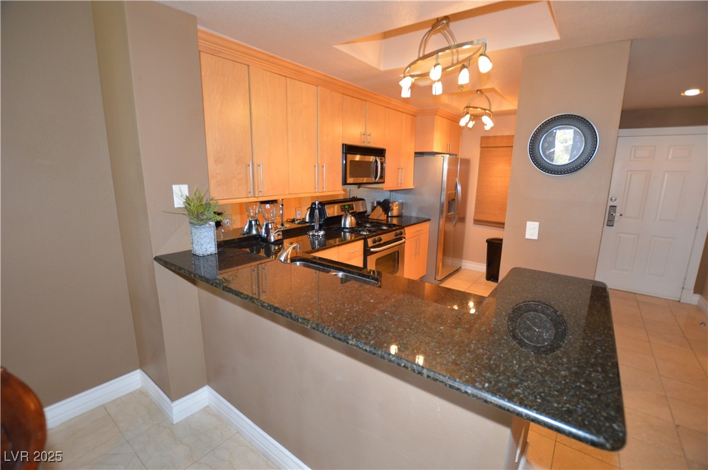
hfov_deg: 100.5
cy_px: 235
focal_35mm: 15
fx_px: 295
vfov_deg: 77.2
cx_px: 354
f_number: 3.5
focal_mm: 10
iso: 500
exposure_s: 1/60
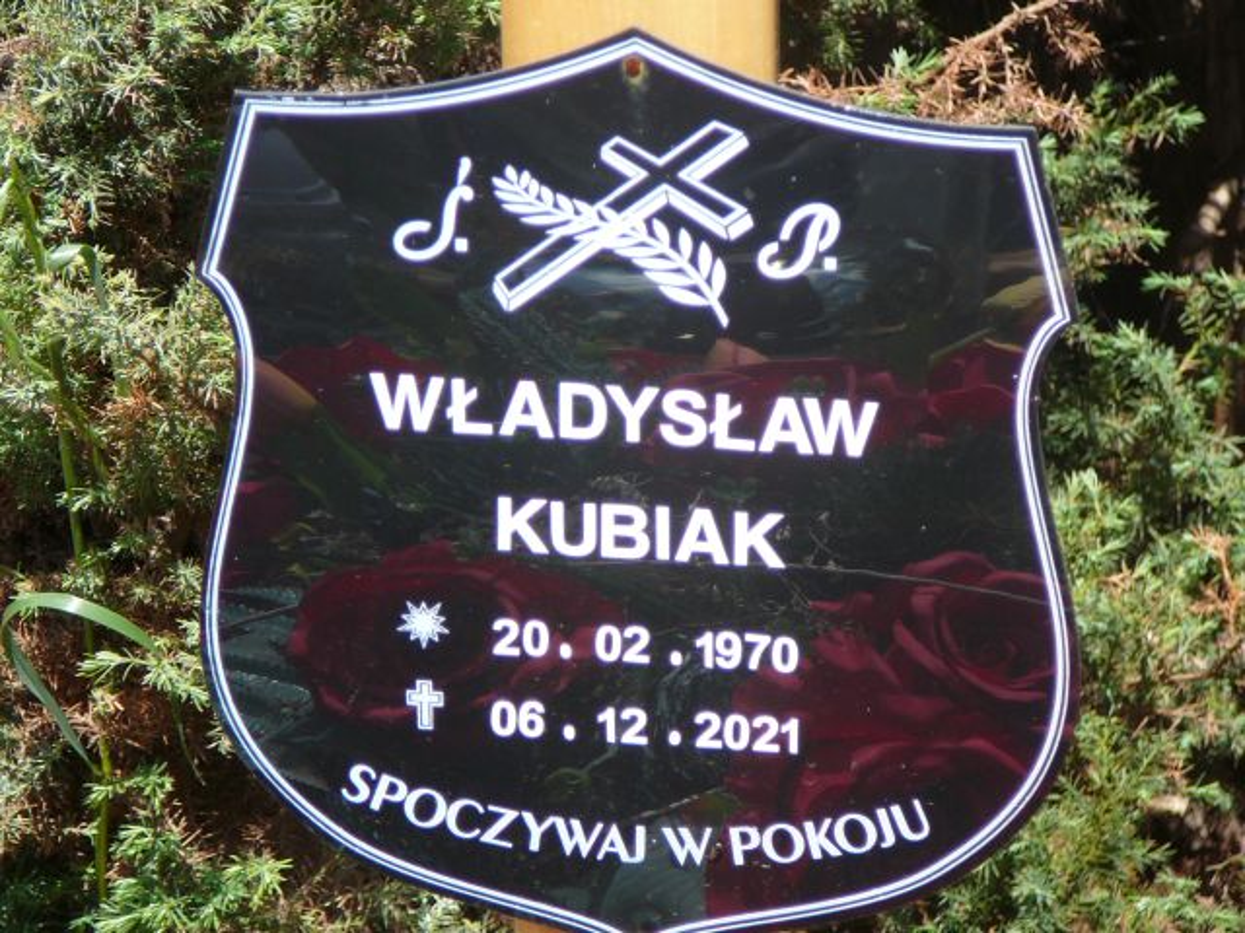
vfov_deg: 7.8
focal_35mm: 190
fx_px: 6834
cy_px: 466
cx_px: 622
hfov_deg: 10.4
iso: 80
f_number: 4.1
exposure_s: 1/320
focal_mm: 28.2
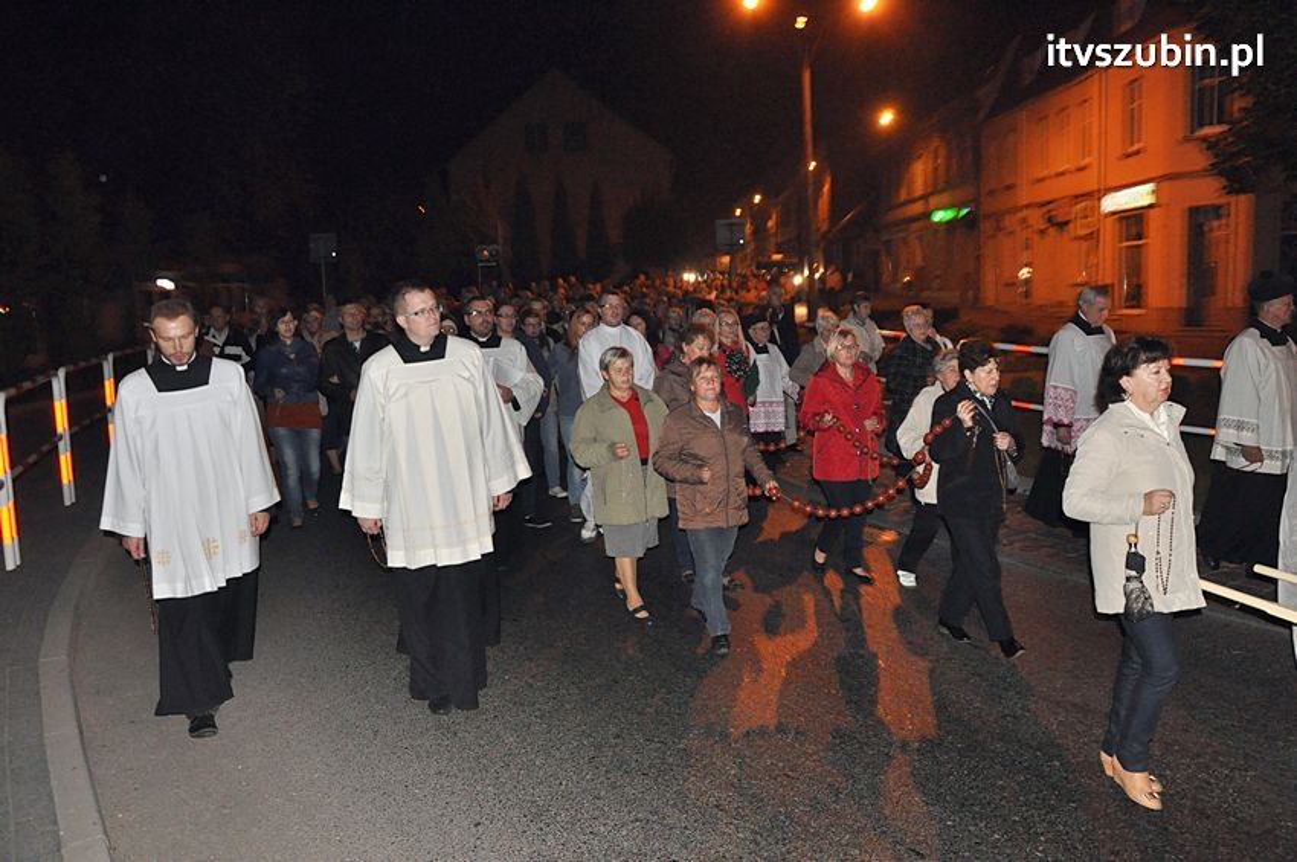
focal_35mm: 32
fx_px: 1134
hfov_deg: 59.5
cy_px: 431
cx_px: 648
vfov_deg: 41.6
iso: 2000
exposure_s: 1/60
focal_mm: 21
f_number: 5
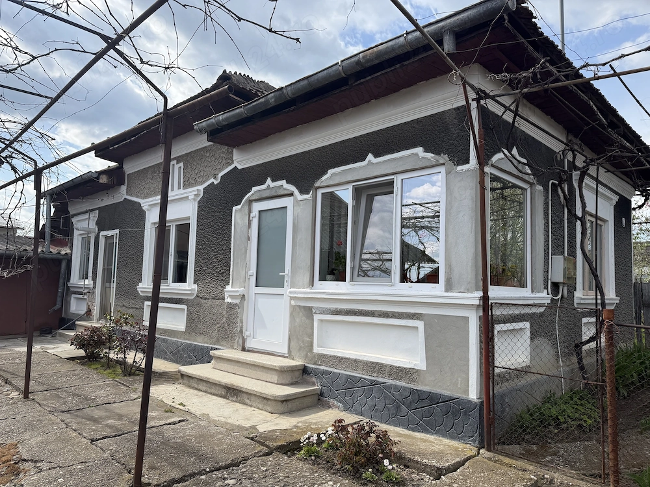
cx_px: 325
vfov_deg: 56.8
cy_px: 244
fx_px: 451
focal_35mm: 24
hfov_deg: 71.6
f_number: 1.78
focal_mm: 6.76
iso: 100
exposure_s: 1/4167
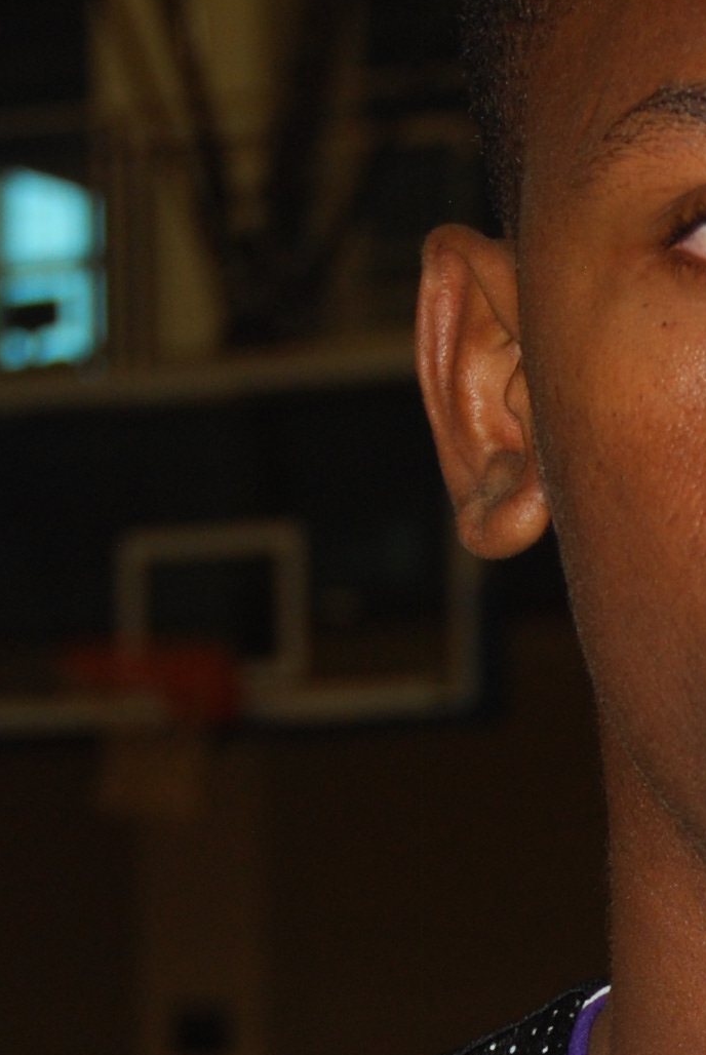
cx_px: 884
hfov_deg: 8.3
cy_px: 1366
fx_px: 4808
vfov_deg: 12.2
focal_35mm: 164
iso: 200
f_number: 4
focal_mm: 29
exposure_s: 1/60
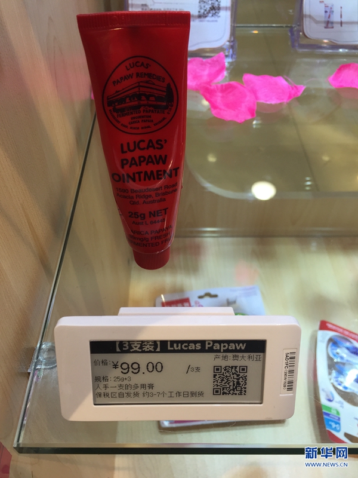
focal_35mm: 29
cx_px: 179
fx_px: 400
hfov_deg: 48.2
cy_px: 239
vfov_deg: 61.7
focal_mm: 4.15
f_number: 2.2
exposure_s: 1/100
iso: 50
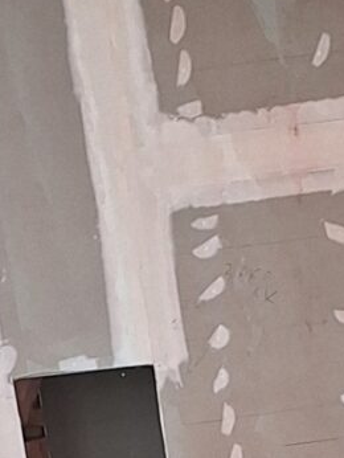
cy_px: 1574
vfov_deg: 8.6
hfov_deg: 8.6
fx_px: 2250
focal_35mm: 170
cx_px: 455
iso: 40
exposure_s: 1/111
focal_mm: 5.54
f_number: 1.8
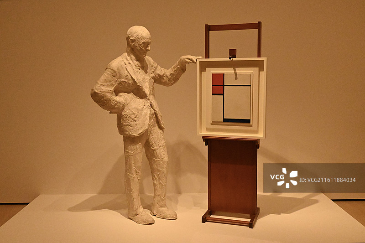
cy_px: 122
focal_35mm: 36
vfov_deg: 36.9
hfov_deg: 53.1
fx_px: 365
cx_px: 182
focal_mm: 24
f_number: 5
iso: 10000
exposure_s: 1/800
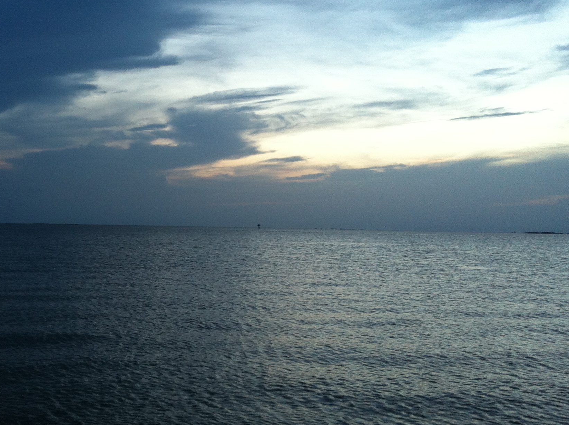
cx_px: 139
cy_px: 176
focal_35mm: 55
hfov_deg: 34.2
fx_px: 903
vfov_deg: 26.5
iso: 80
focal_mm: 3.85
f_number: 2.8
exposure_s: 1/20
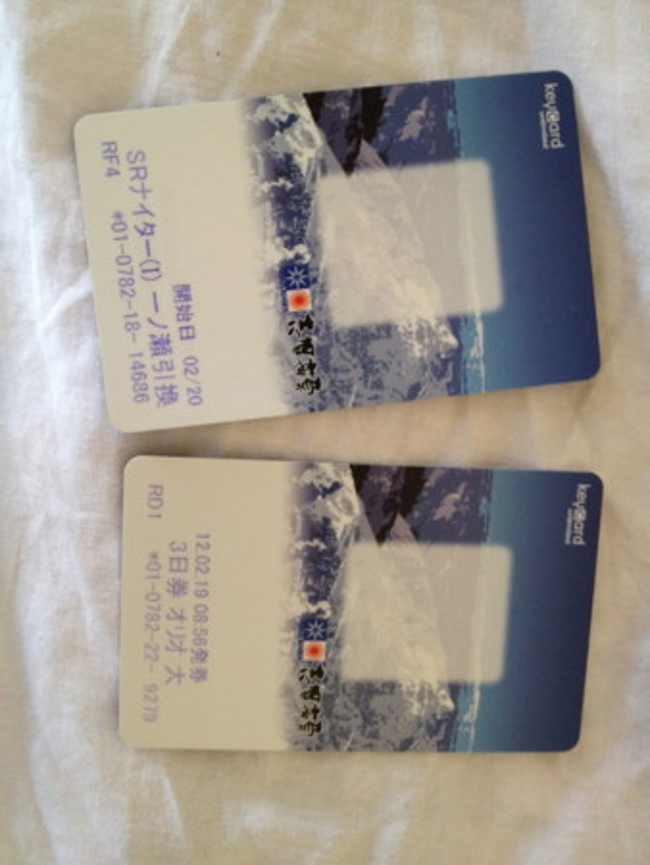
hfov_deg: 40.7
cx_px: 325
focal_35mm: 35
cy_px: 432
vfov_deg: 52.6
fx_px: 875
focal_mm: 4.28
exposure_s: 1/20
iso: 160
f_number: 2.4
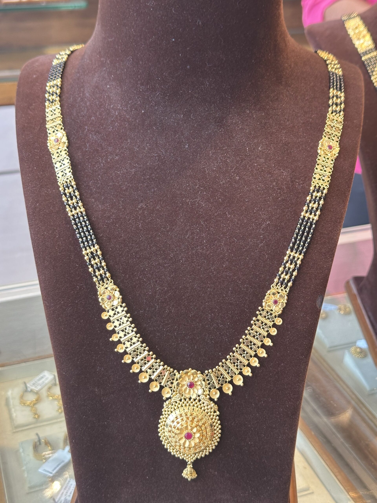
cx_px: 188
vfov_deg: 39.7
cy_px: 252
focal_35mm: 48
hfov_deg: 30.3
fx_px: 697
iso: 125
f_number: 1.78
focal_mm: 6.86
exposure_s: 1/50
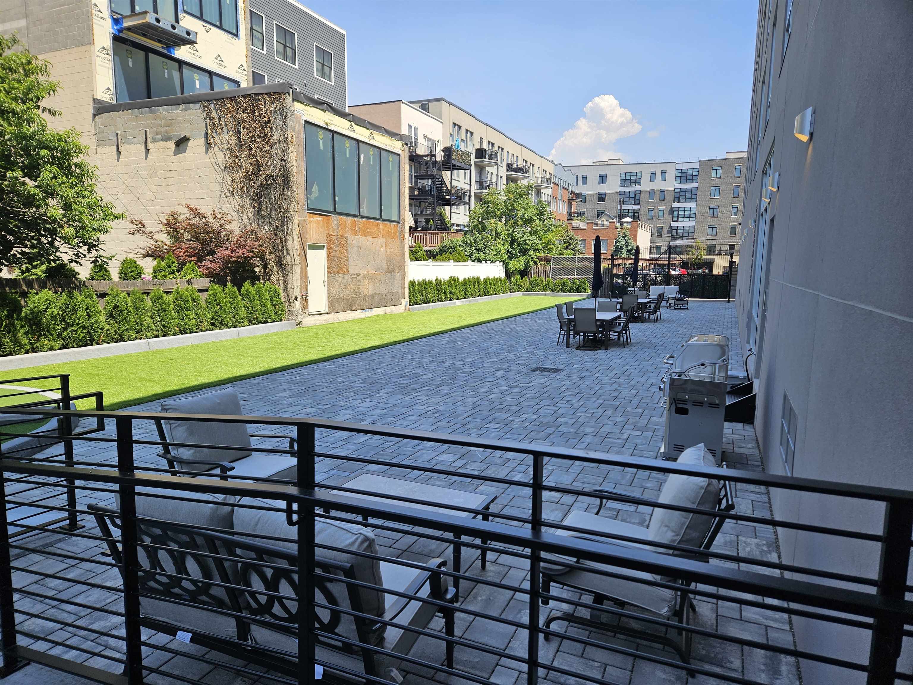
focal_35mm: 23
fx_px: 607
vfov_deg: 58.9
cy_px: 342
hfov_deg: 73.9
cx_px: 456
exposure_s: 1/1036
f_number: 1.8
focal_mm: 5.4
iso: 25
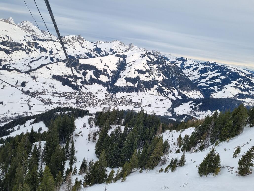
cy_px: 96
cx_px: 127
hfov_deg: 67.3
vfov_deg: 53.1
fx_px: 191
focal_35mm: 26
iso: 50
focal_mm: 5.4
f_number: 1.8
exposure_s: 1/614
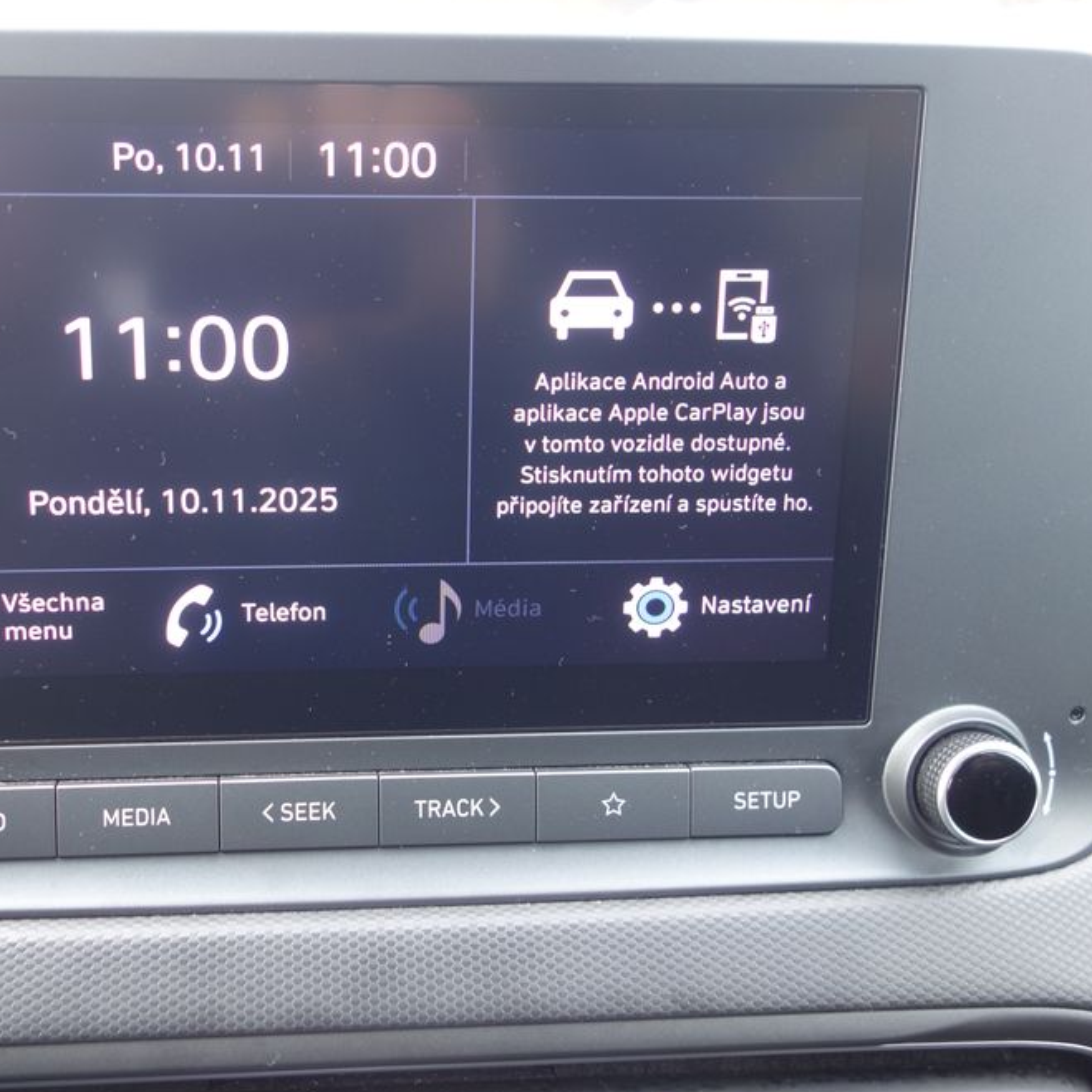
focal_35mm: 37
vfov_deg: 44.9
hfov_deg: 44.3
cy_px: 543
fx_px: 1321
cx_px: 371
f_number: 2
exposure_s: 1/30
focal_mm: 10.4
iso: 125
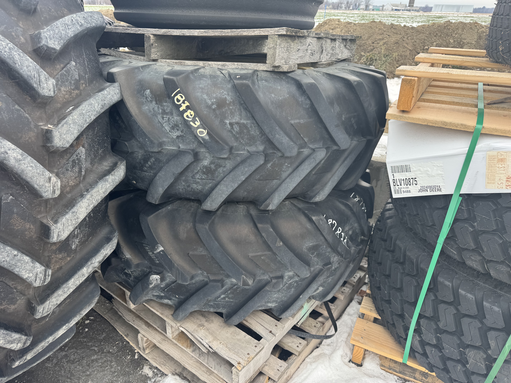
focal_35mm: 24
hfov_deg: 71.6
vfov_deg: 56.8
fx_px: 354
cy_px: 192
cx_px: 256
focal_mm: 6.76
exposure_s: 1/237
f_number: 1.78
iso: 80
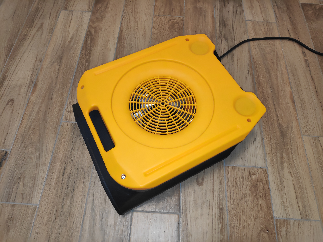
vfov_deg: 66.0
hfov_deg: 81.7
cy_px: 121
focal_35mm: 20
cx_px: 162
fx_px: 187
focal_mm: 3.94
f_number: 1.9
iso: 474
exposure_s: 1/50
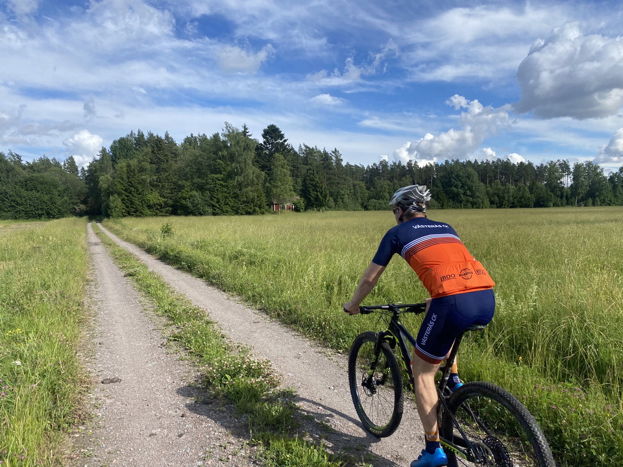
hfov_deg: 67.3
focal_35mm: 26
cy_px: 234
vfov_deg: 53.1
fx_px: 468
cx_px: 312
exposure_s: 1/2890
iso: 32
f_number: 1.8
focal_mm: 4.25
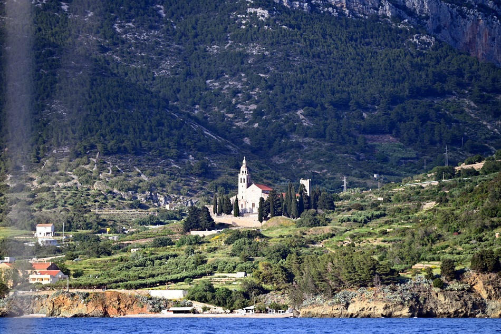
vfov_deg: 5.3
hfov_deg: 7.9
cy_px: 167
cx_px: 250
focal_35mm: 260
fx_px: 3619
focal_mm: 260
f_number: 5.6
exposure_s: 1/1000
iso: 400
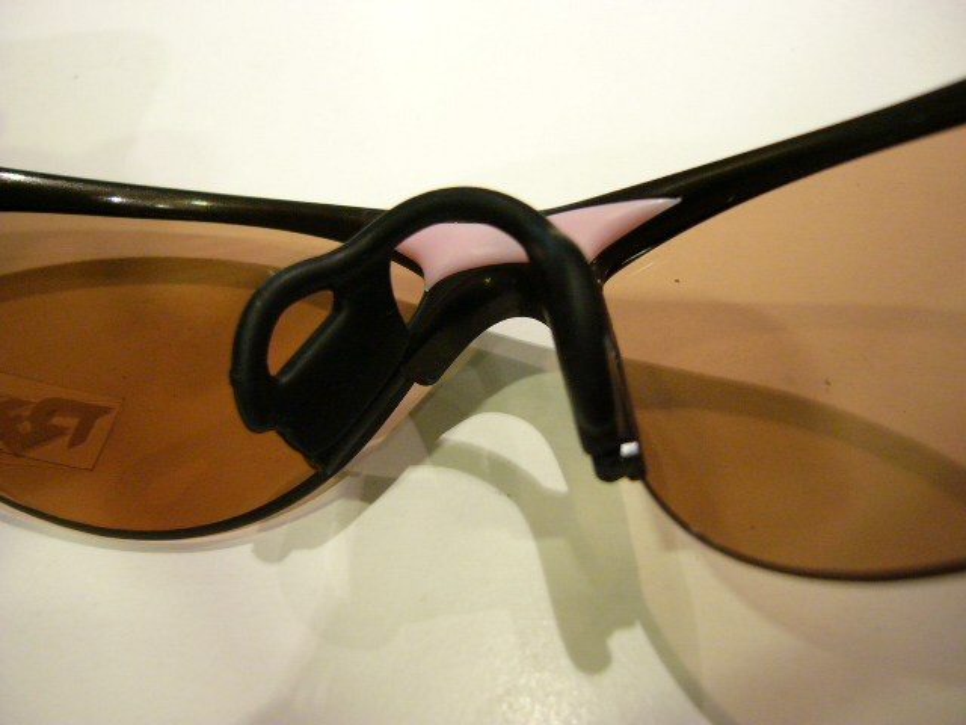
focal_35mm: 35
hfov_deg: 52.6
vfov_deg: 40.7
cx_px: 483
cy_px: 362
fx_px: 977
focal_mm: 5.8
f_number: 2.8
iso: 200
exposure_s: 1/30
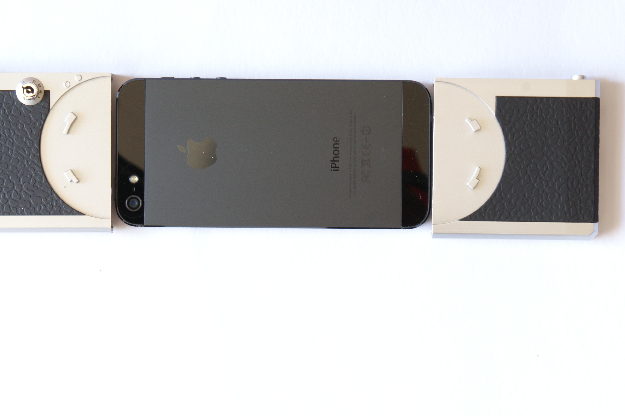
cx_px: 277
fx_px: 2169
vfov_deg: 11.0
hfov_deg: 16.4
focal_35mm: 125
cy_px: 182
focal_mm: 70
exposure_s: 1/2.5
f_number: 13
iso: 400
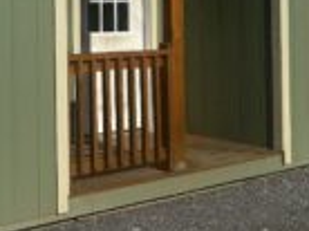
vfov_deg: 17.3
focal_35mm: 82
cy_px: -22
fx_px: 731
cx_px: -19
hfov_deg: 22.7
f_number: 1.5
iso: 50
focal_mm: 5.7
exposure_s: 1/9434
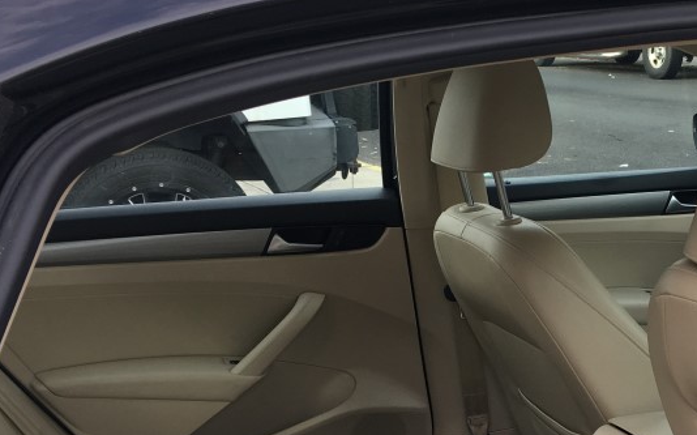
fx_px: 1120
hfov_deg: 33.8
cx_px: 535
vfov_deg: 21.8
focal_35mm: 59
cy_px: 324
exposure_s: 1/120
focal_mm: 4.15
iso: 25
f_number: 2.2
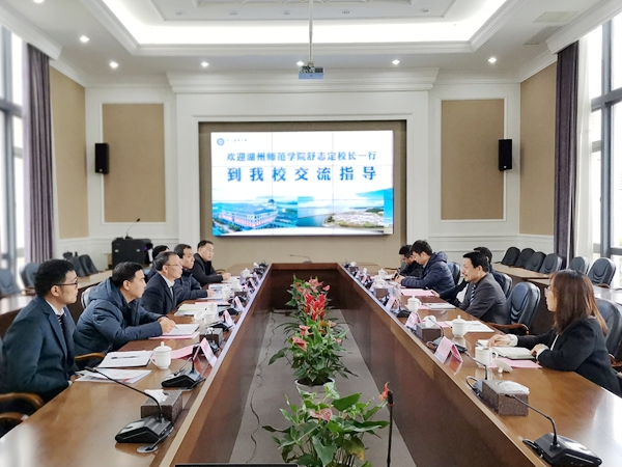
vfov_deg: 46.8
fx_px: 539
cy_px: 234
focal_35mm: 30
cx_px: 311
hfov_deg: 60.0
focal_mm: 4.75
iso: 250
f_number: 2.4
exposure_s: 1/100
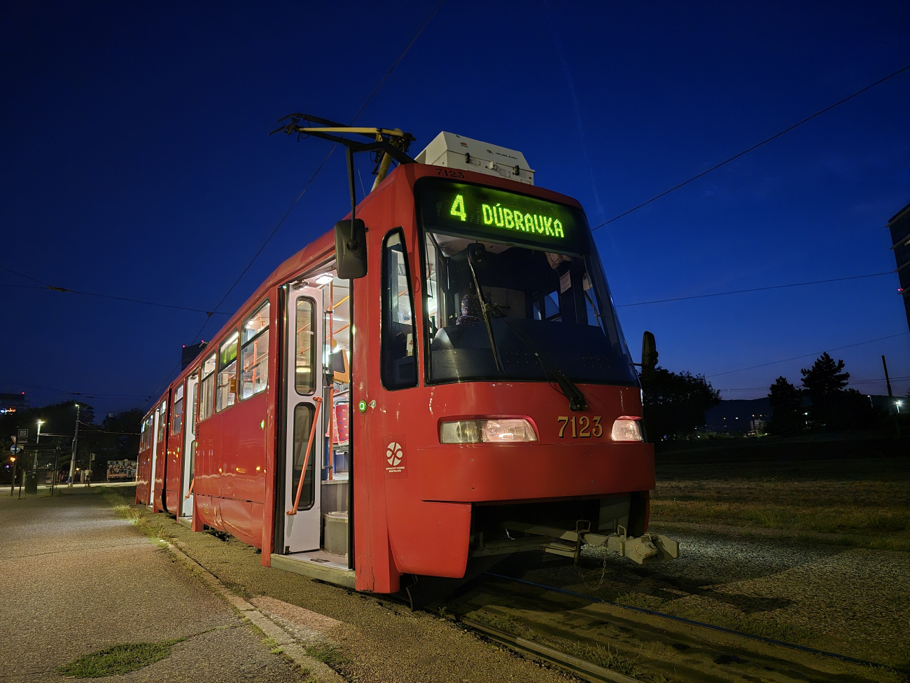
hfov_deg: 73.9
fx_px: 605
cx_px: 455
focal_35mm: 23
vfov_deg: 58.9
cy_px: 342
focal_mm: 6.3
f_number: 1.7
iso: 2000
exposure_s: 1/33
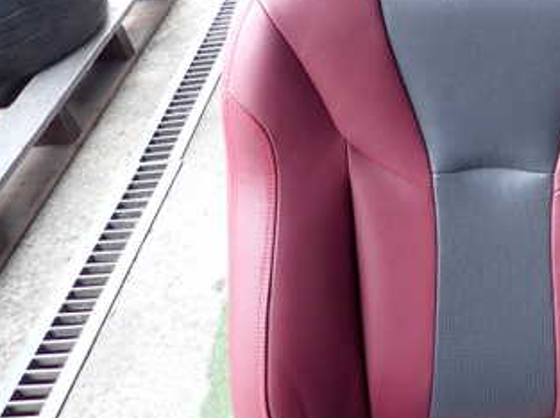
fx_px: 776
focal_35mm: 48
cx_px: 519
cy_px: 189
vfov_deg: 30.2
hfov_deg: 36.8
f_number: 2
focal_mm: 4.5
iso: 125
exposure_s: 1/60
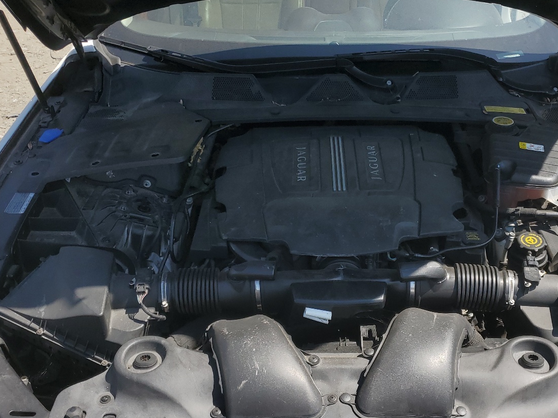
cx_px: 333
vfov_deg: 37.5
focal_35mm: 38
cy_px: 258
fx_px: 612
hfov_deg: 48.7
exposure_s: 1/2000
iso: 50
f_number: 1.5
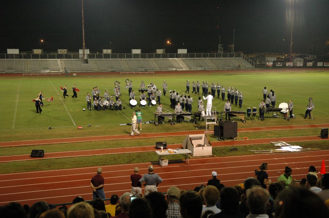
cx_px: 164
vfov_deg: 28.0
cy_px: 109
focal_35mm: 48
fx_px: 438
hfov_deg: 41.2
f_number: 2.8
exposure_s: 1/60
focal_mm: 32
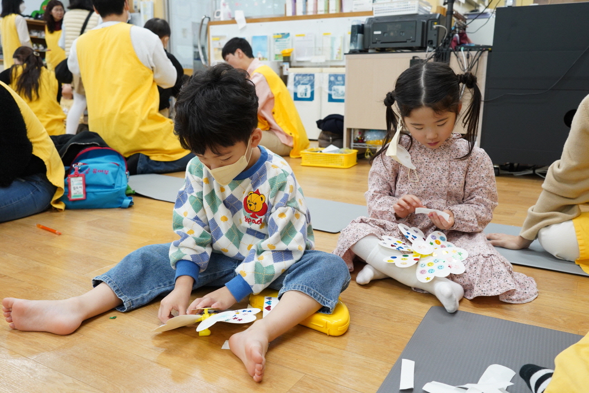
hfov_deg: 60.3
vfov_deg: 42.3
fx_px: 507
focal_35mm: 31
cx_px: 294
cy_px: 196
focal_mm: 31
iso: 2500
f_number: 5.6
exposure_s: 1/80
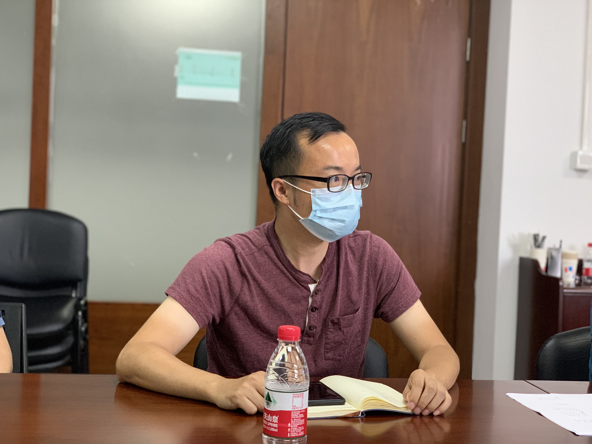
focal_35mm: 52
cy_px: 222
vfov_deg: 28.0
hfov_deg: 36.8
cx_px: 296
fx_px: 889
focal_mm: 6
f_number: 2.4
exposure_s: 1/50
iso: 320
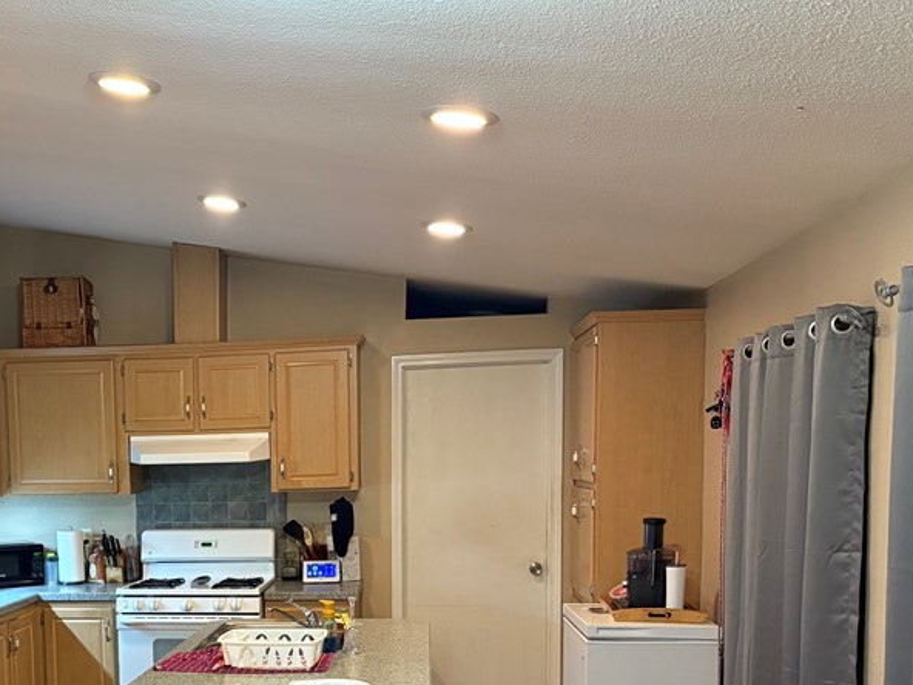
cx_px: 207
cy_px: 580
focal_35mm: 45
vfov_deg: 31.1
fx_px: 1187
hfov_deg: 40.6
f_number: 1.6
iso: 500
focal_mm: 5.96
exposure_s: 1/40
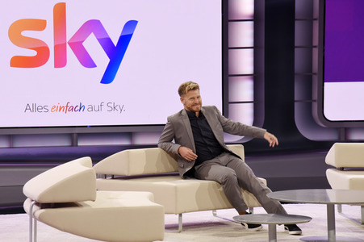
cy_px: 121
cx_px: 182
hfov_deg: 21.5
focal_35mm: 95
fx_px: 960
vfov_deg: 14.4
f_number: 6.3
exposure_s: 1/80
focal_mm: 95
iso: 1600
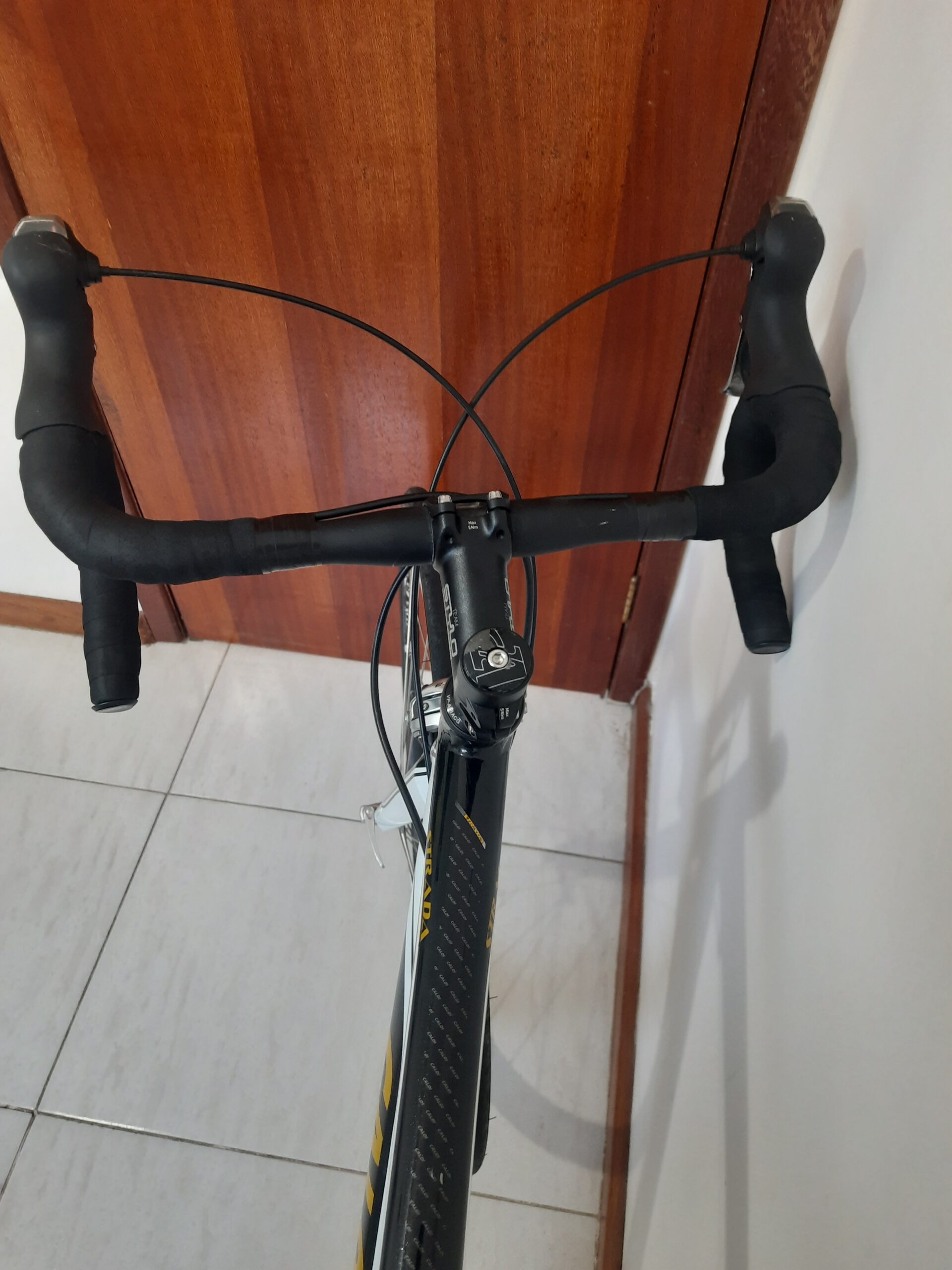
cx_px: 476
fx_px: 880
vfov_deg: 71.6
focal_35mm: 24
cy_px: 635
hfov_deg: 56.8
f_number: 1.8
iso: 250
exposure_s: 1/30
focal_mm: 5.23
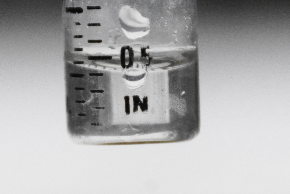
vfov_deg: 4.4
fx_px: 2537
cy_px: 97
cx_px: 145
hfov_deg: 6.5
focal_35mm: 315
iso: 5000
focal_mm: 210
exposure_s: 1/400
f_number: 6.3
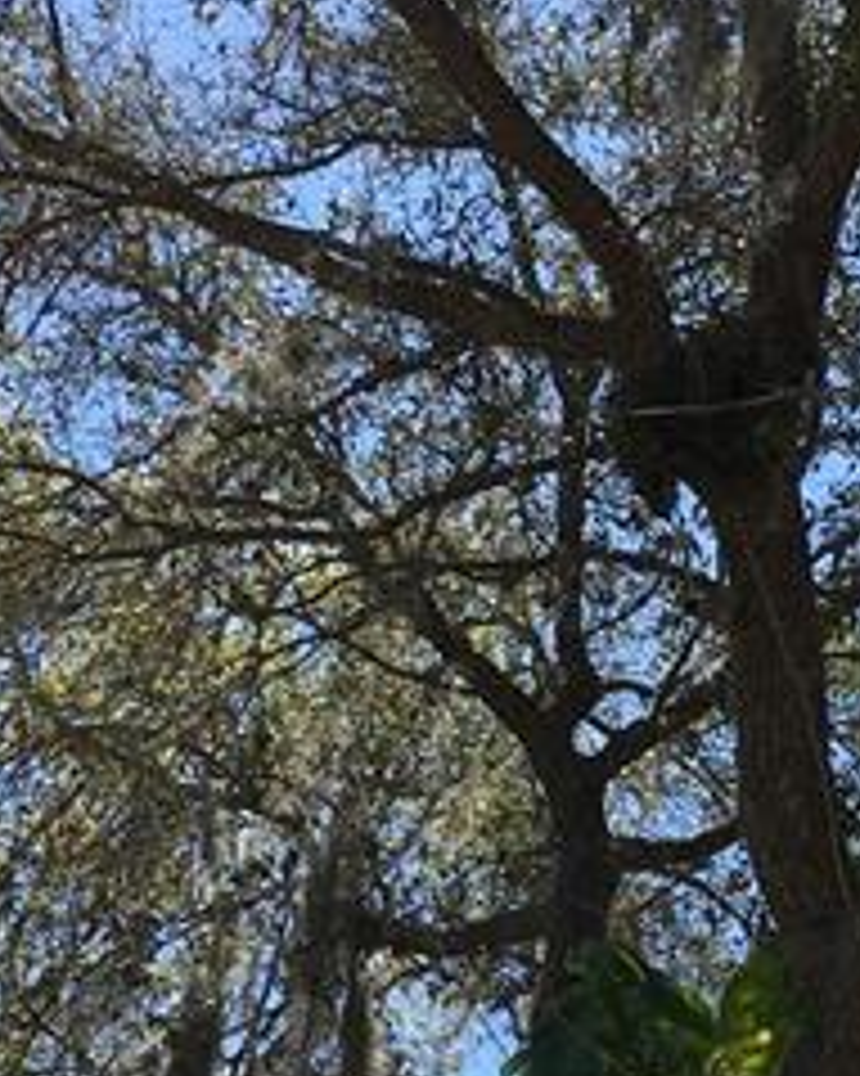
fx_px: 2897
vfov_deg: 20.9
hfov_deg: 16.8
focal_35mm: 91
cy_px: 765
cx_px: 603
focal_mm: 4.15
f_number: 2.2
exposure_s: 1/1603
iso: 25
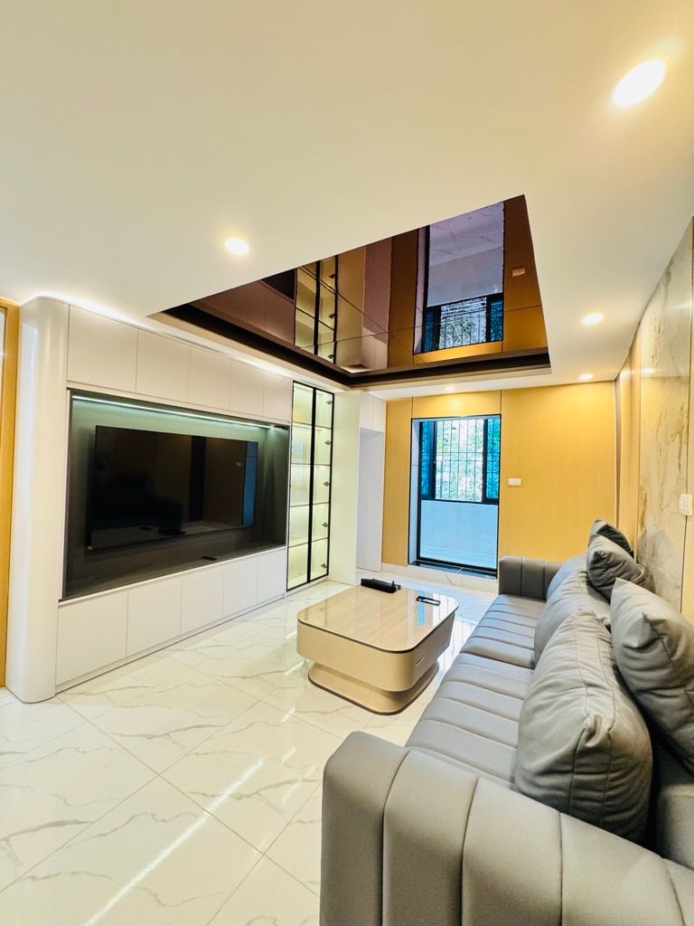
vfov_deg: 102.1
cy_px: 463
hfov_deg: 85.7
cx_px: 347
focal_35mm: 14
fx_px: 374
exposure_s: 1/50
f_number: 2.2
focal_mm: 2.22
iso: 500
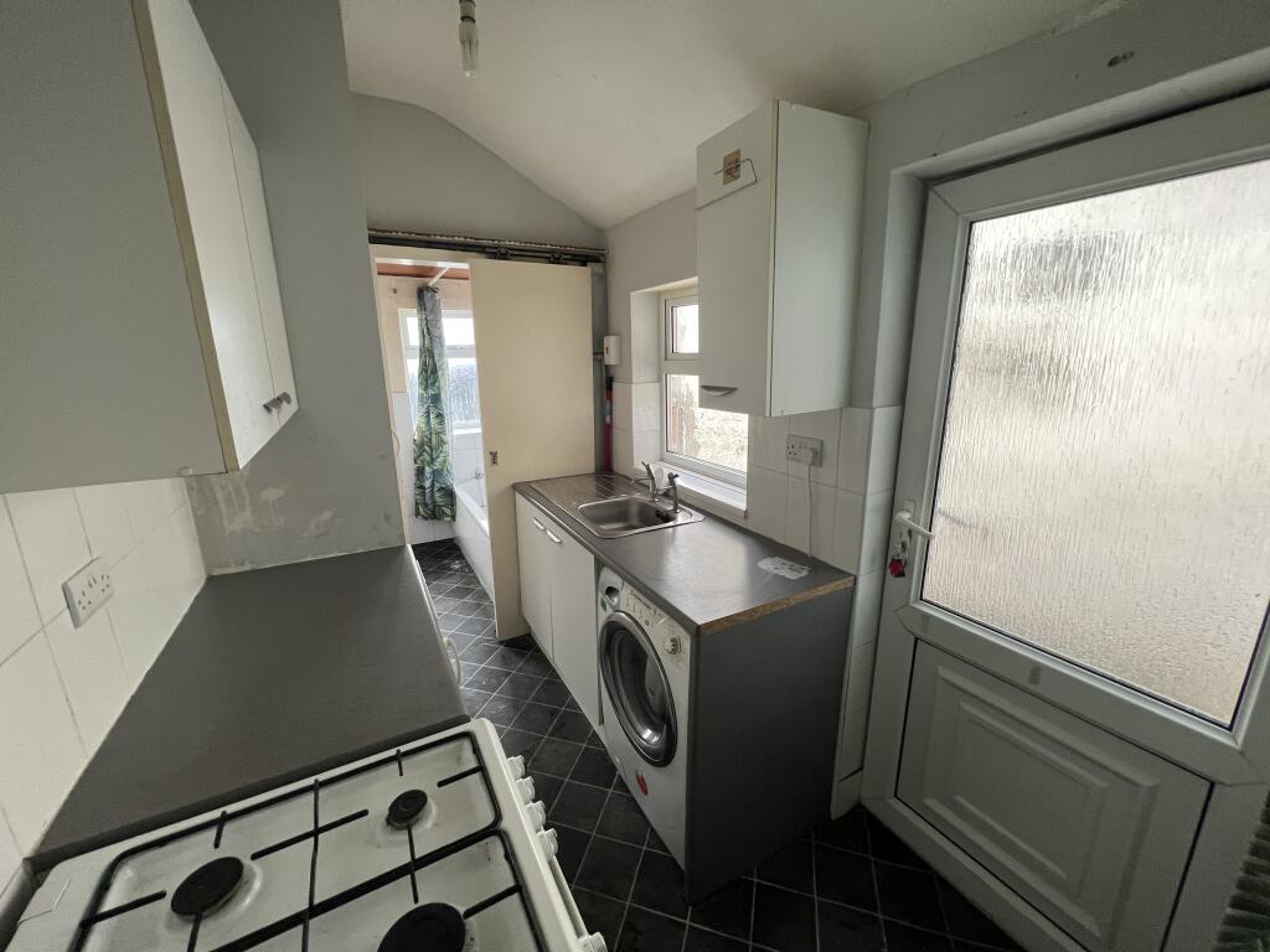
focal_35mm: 13
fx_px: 477
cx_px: 635
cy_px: 476
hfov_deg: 106.2
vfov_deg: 89.9
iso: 160
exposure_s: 1/99
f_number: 1.8
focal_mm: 1.57
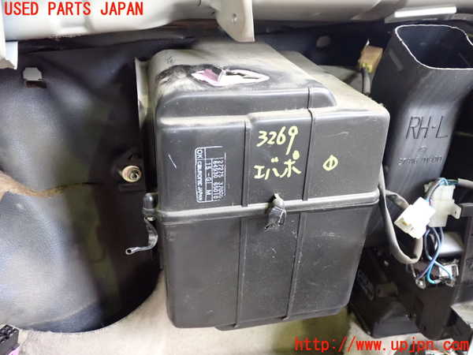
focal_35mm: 30
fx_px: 410
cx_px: 236
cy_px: 178
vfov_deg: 46.8
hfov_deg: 60.0
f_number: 2.3
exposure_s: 1/60
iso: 1250
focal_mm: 5.4
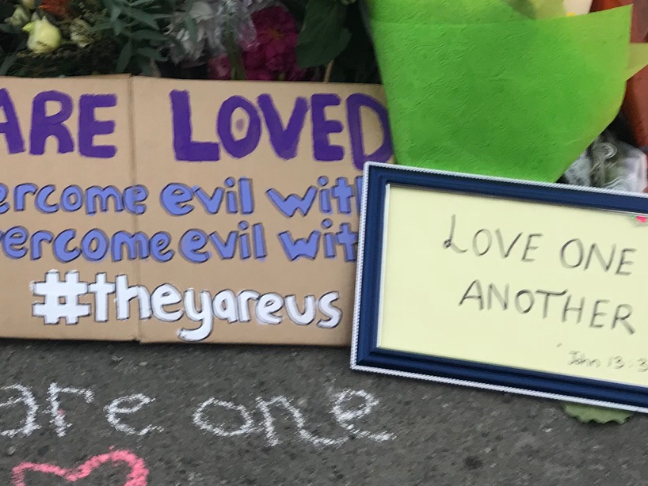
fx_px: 1292
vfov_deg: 20.8
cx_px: 11
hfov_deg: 26.7
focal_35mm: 69
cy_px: 29
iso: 25
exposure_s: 1/50
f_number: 1.8
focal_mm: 3.99
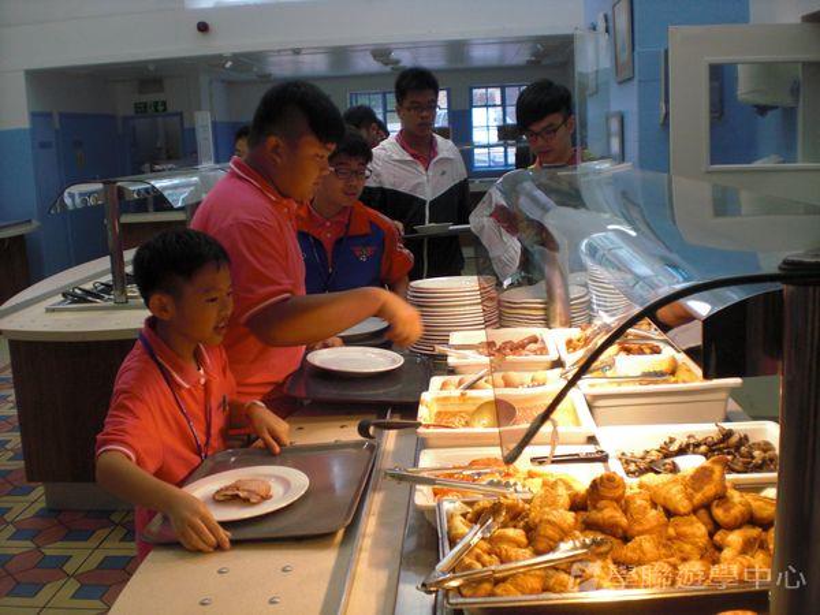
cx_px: 410
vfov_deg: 37.7
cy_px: 308
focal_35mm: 38
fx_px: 900
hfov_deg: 49.0
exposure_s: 1/80
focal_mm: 6.3
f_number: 3.1
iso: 200
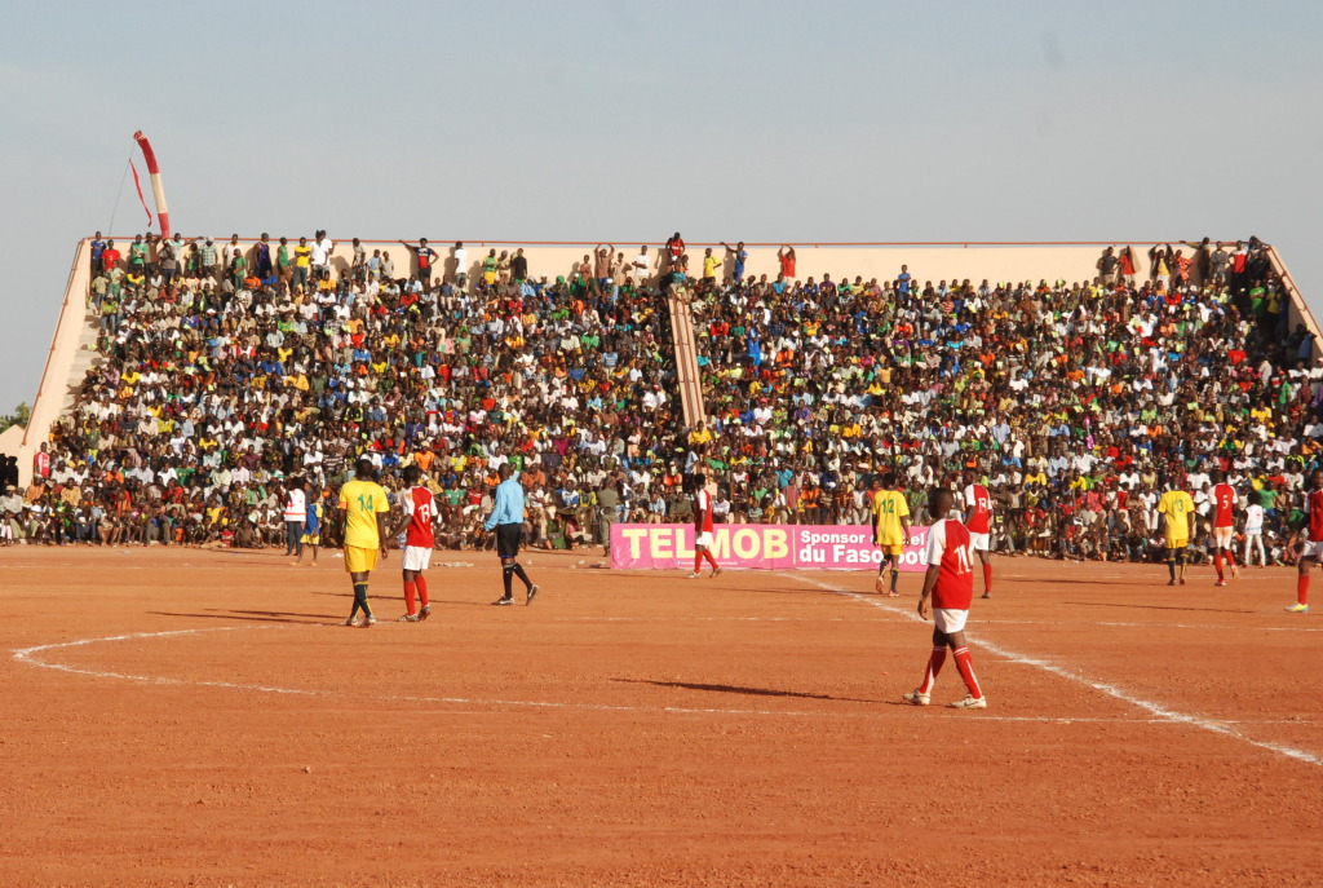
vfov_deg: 13.1
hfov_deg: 19.4
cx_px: 662
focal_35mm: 105
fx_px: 3866
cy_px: 444
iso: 800
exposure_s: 1/1250
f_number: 9
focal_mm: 70
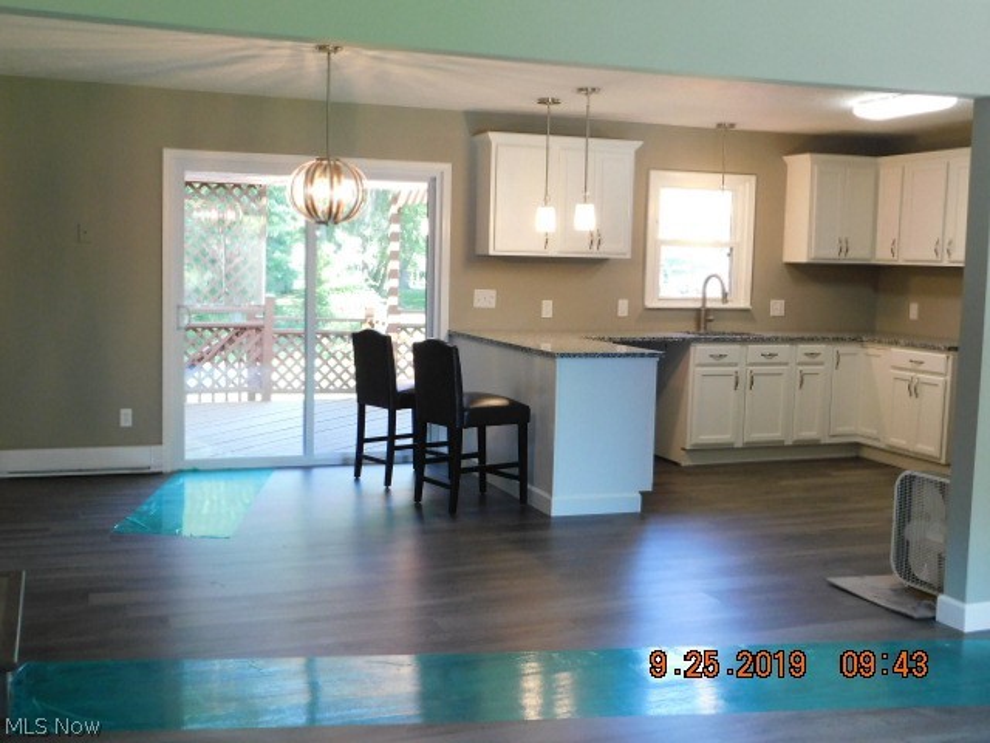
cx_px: 495
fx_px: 1144
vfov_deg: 36.0
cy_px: 372
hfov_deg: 46.8
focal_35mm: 40
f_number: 3.6
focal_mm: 7.1
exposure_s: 1/30
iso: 280
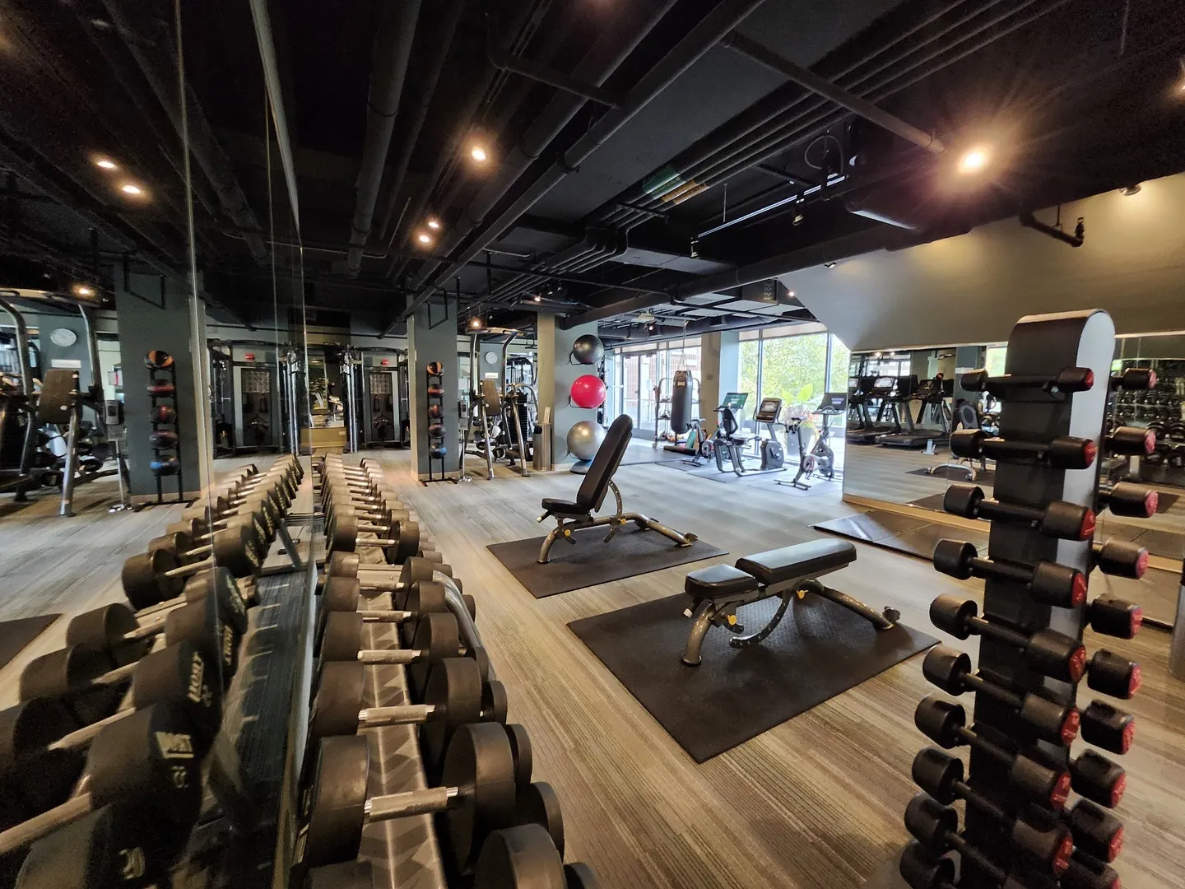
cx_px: 592
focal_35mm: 13
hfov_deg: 106.2
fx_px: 445
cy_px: 444
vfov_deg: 89.9
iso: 640
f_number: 2.2
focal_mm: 1.74
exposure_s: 1/24
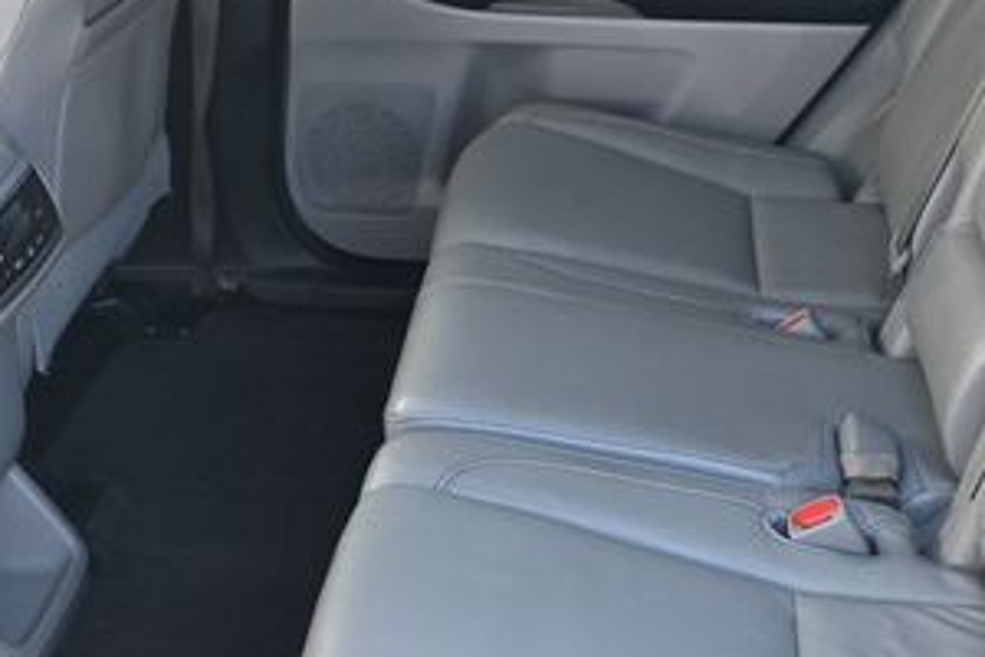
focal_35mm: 64
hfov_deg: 30.9
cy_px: 151
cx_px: 722
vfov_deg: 21.0
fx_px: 1751
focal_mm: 20
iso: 400
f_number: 3.8
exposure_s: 1/160
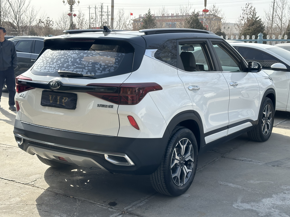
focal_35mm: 48
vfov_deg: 30.3
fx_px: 402
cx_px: 145
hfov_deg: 39.7
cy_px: 108
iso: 64
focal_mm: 6.86
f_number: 1.78
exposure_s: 1/2114
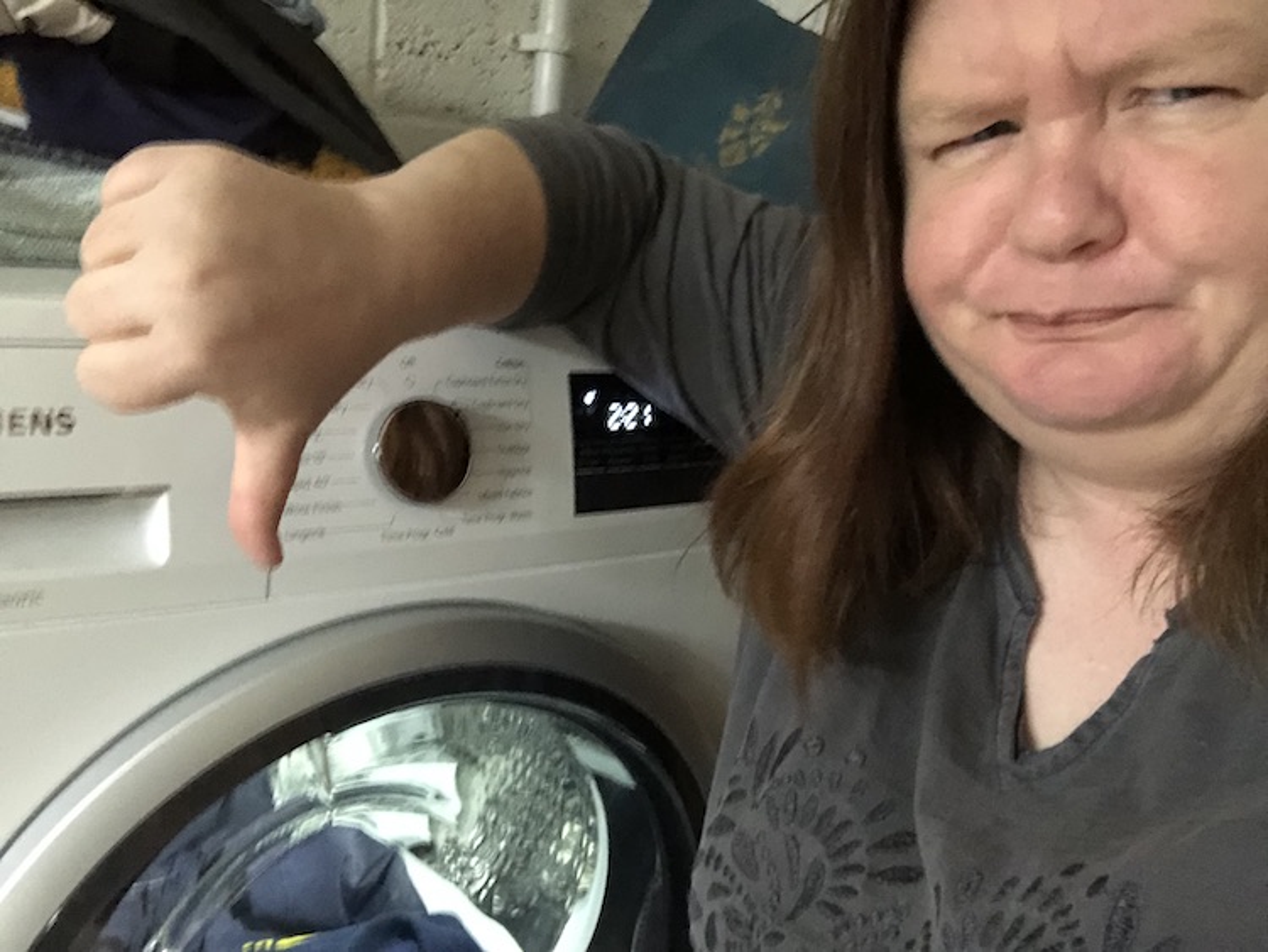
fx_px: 1173
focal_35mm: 32
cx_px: 634
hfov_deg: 56.8
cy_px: 476
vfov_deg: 44.2
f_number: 2.2
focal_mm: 2.87
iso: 640
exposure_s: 1/15
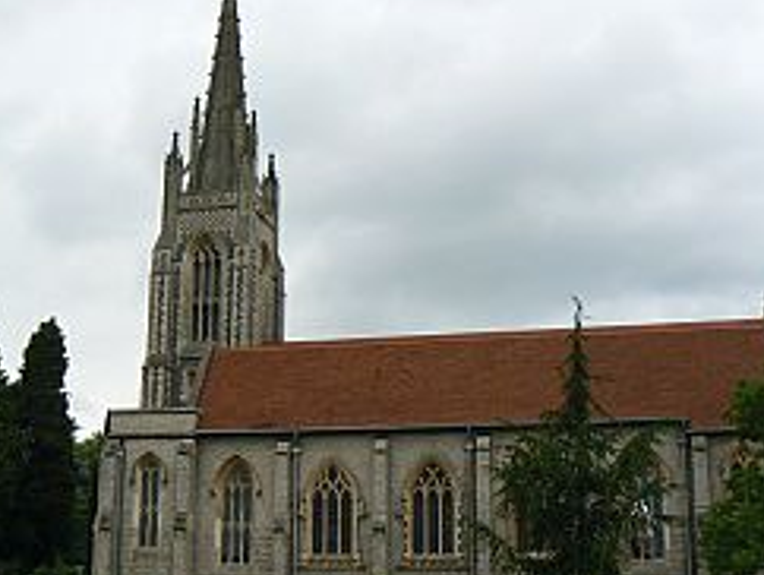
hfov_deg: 36.6
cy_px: 327
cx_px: 284
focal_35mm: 52
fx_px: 1149
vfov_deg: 28.1
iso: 80
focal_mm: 6
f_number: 5.6
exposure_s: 1/400
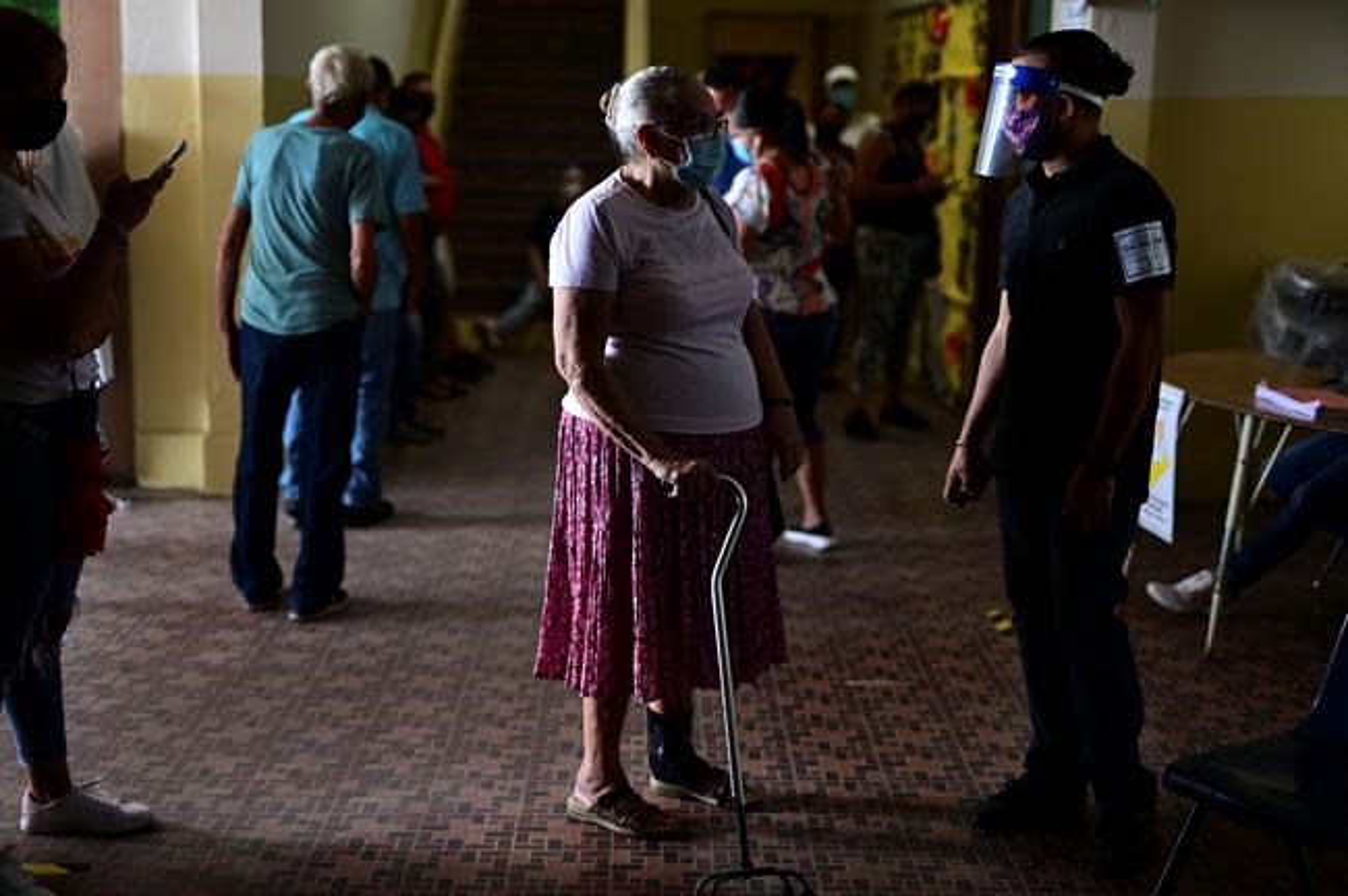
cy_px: 448
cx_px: 674
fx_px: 1870
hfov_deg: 39.6
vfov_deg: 26.9
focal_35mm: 50
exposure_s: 1/250
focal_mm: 50
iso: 500
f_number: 1.4
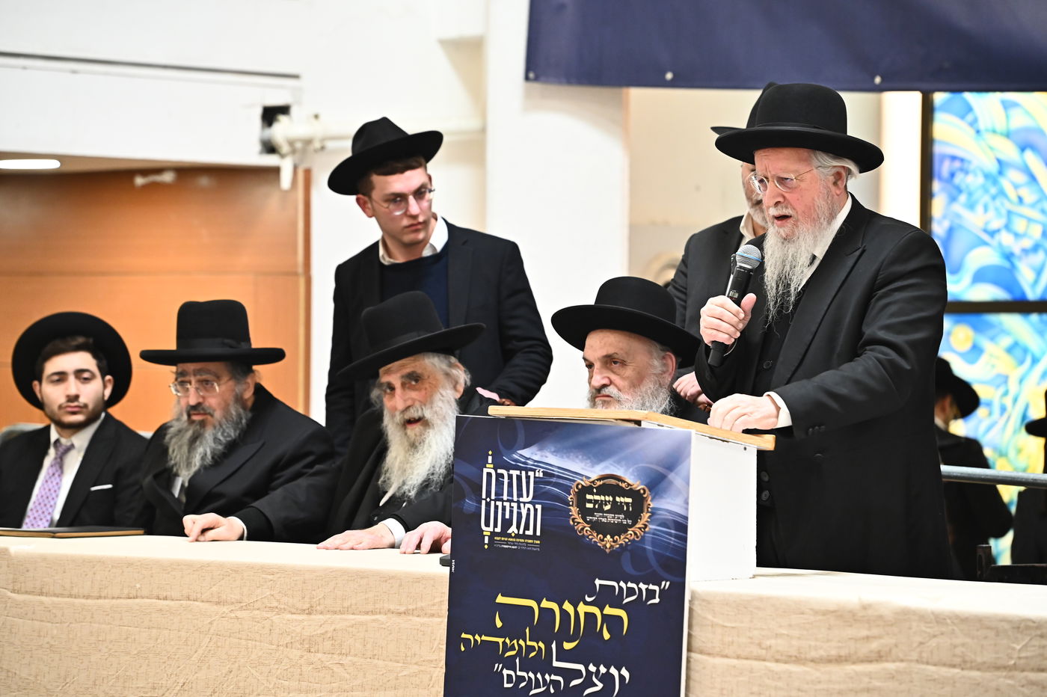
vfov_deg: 9.5
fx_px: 4215
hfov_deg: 14.2
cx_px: 524
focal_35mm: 145
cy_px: 348
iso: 3200
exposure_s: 1/160
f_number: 5
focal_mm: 145
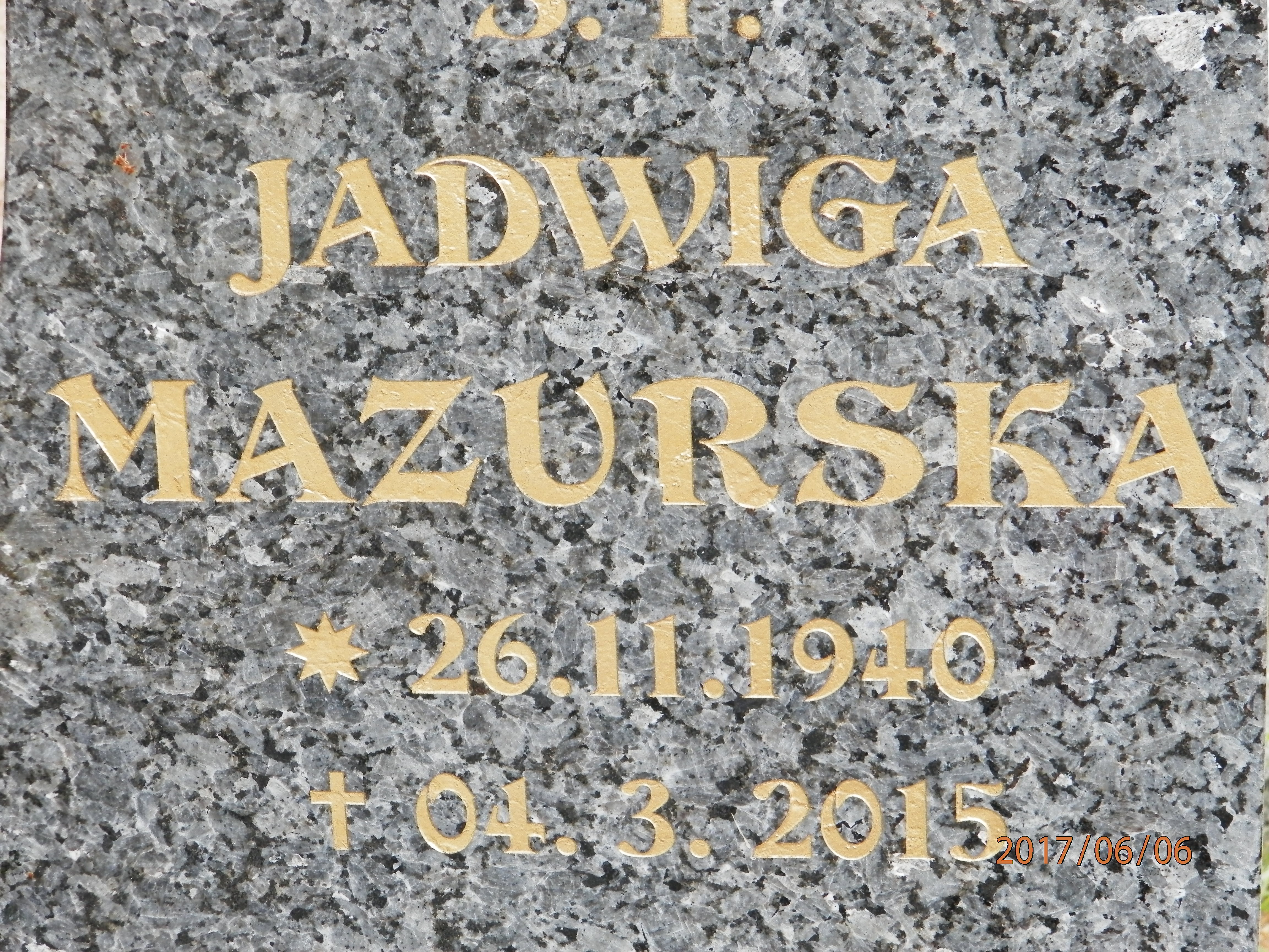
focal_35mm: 132
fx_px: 4839
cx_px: 634
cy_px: 476
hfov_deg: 14.9
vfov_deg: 11.2
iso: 200
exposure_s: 1/100
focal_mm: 23.6
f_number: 4.7
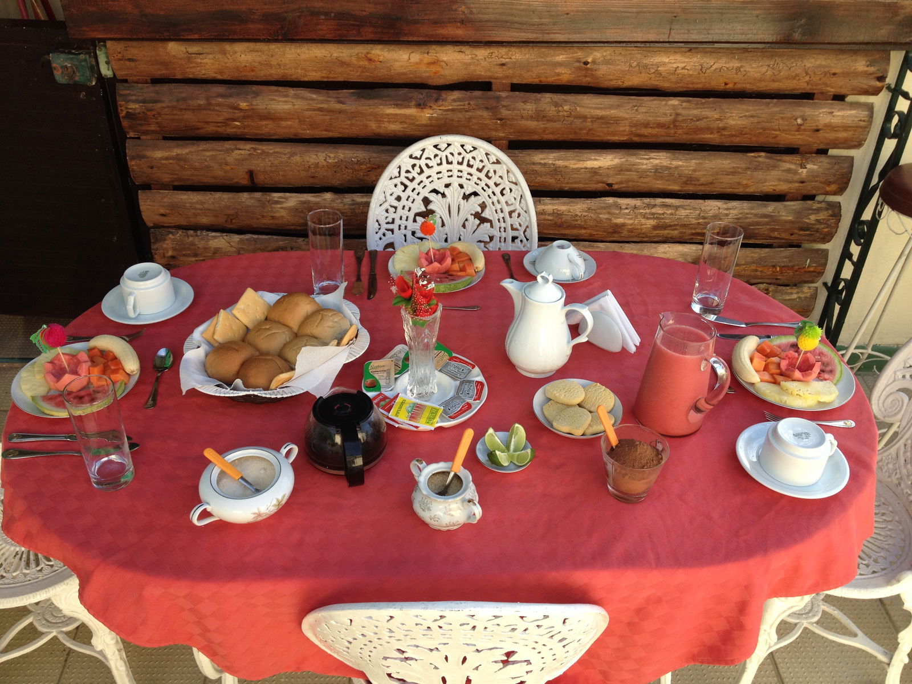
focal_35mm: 35
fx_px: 922
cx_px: 456
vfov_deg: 40.7
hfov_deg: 52.6
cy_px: 342
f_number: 2.4
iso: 50
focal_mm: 4.28
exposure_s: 1/241
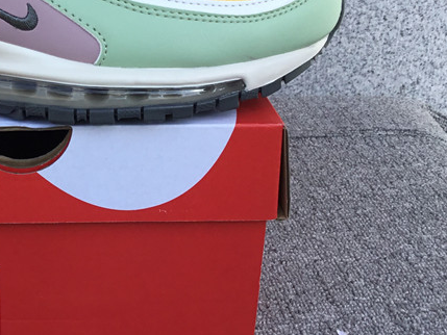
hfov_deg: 28.3
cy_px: 58
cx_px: 20
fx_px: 840
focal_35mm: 65
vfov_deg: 22.2
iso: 25
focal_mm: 3.3
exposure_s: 1/416
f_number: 2.4
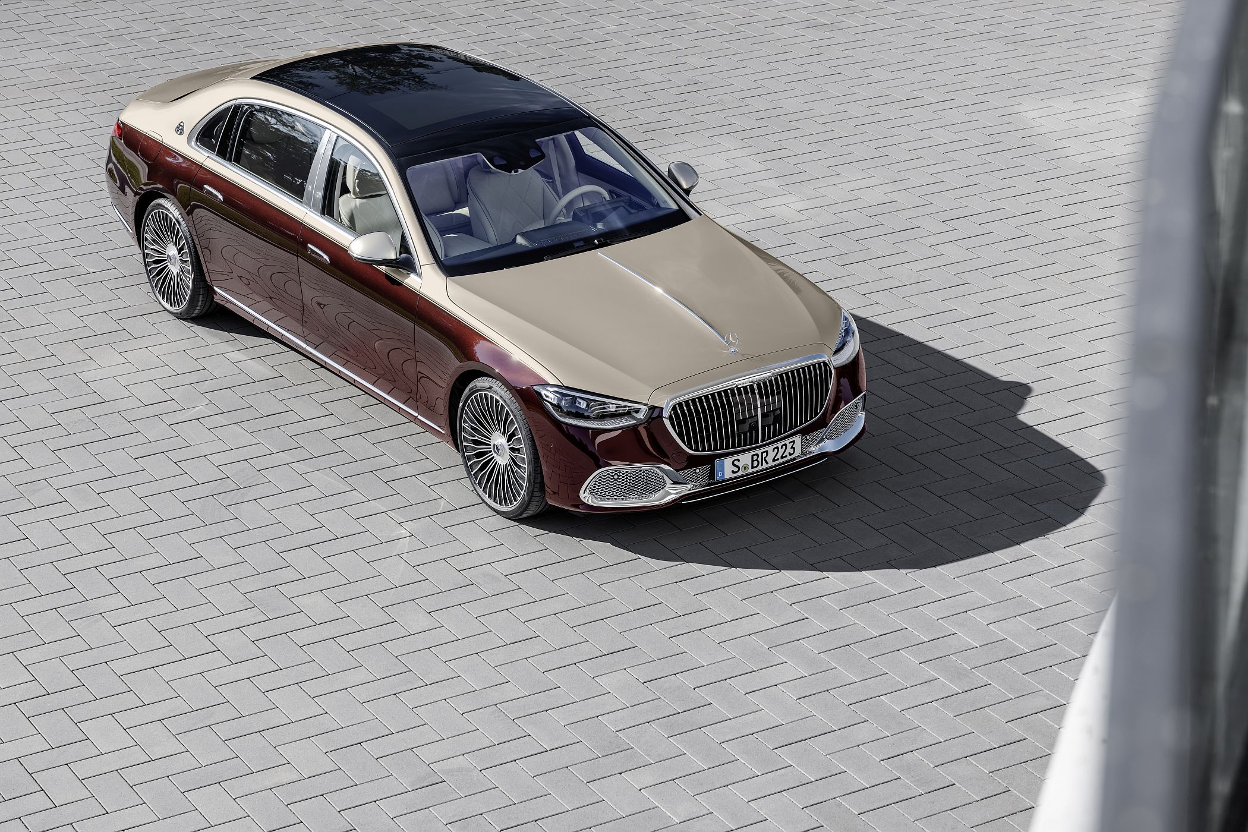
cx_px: 624
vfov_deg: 15.2
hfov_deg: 22.6
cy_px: 416
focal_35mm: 90
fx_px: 3120
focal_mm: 90
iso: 100
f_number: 8
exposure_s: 1/200
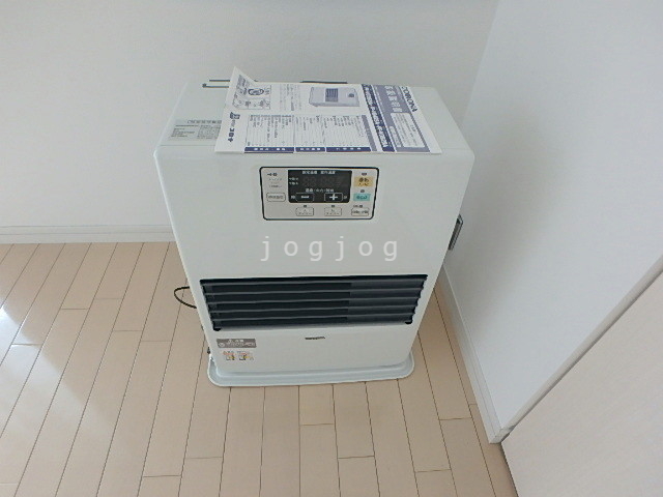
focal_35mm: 21
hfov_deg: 79.0
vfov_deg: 63.4
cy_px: 248
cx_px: 332
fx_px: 402
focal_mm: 3.7
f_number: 3.5
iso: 200
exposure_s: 1/40
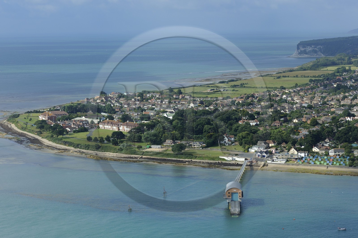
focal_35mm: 75
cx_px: 179
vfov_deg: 18.2
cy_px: 119
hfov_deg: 27.0
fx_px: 745
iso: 400
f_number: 8
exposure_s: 1/800
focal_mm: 75
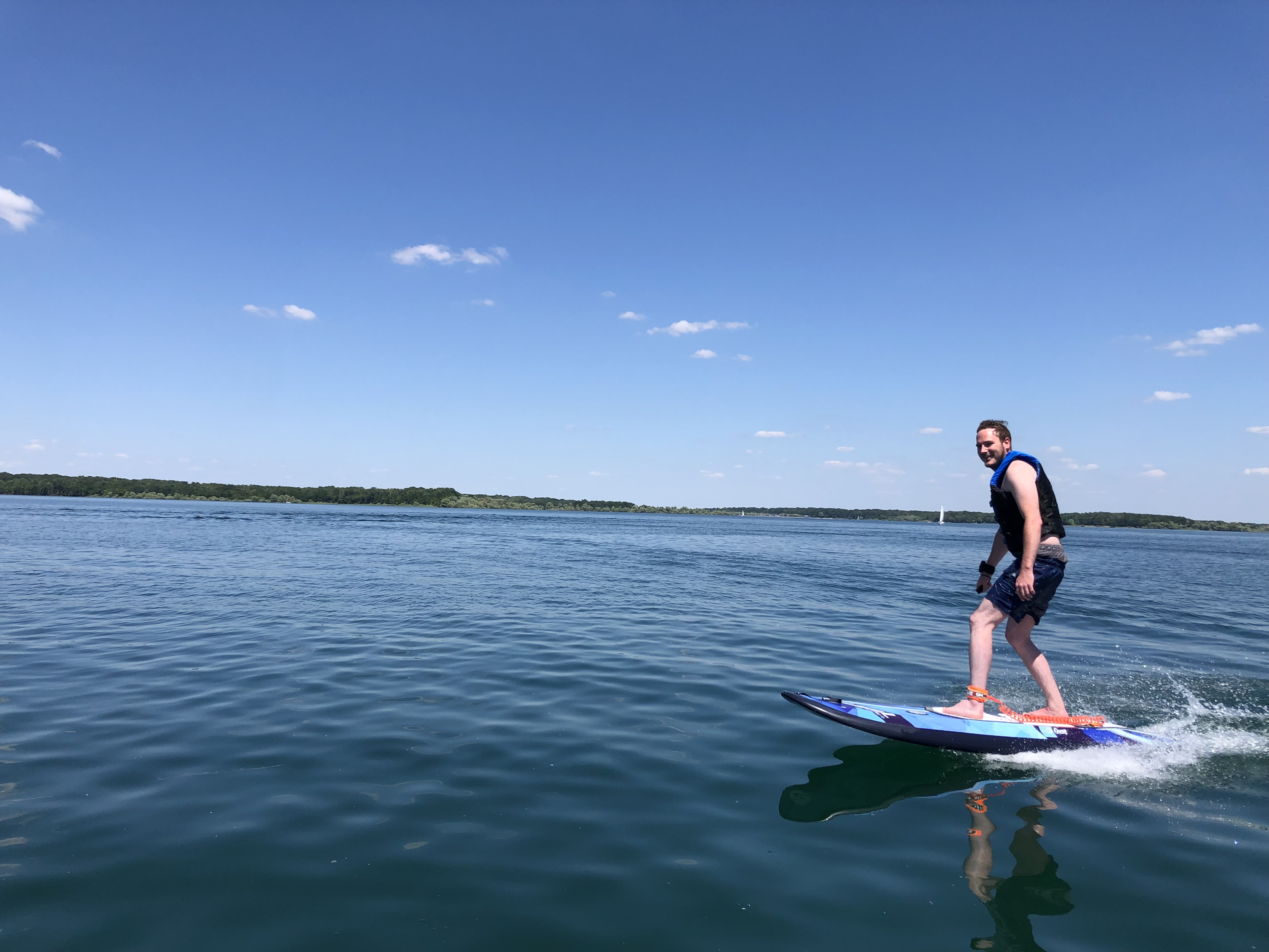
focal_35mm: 28
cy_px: 476
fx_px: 1026
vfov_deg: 49.7
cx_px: 634
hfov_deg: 63.4
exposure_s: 1/2558
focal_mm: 3.99
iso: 25
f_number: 1.8
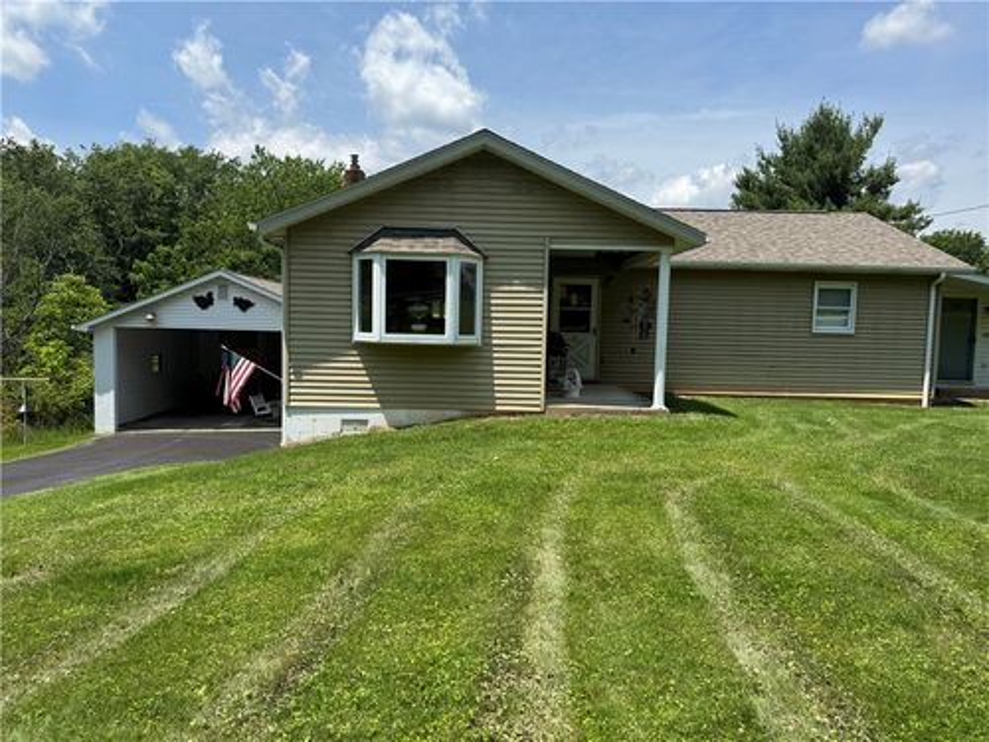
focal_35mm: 24
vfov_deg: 56.8
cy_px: 371
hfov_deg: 71.6
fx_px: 686
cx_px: 494
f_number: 1.78
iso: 80
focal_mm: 6.76
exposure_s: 1/4310
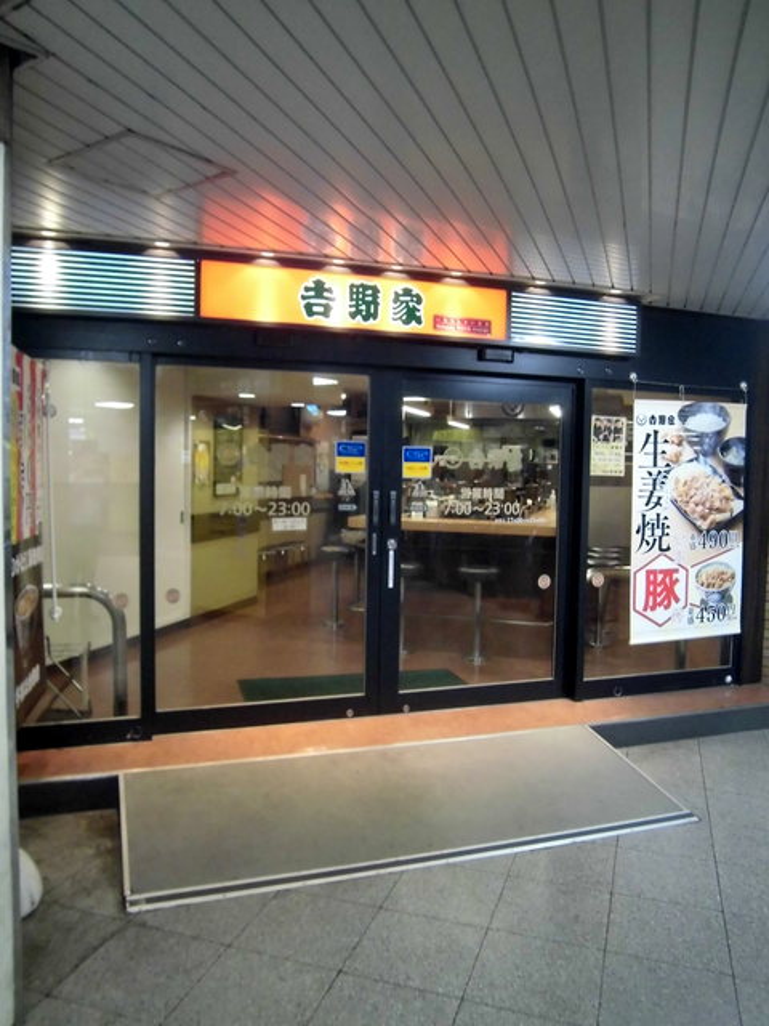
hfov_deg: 53.1
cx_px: 384
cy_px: 513
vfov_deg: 67.3
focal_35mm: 26
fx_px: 770
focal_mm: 4.7
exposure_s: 1/60
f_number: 2.8
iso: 400
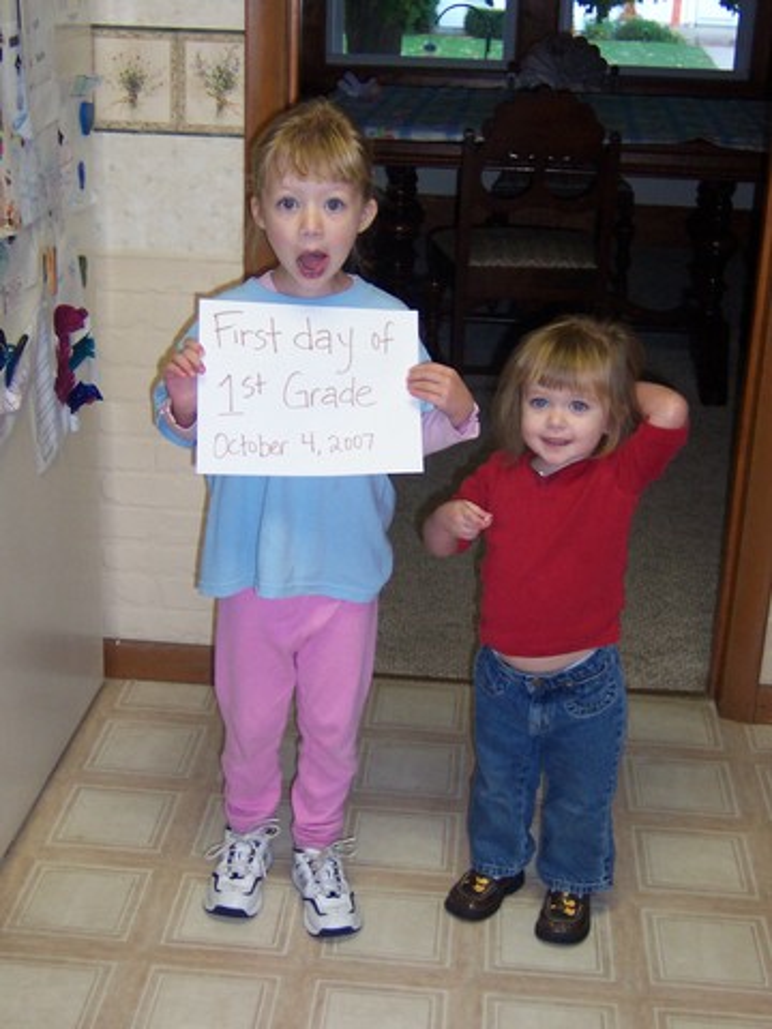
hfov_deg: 21.9
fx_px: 1992
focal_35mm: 67
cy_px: 514
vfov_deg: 29.0
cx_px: 386
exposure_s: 1/60
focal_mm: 10.4
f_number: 2.8
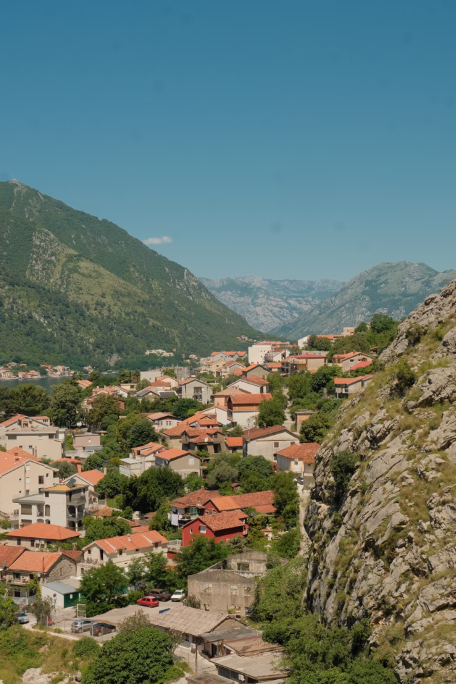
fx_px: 968
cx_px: 251
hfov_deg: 26.5
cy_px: 344
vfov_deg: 38.9
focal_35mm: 51
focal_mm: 30.2
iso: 500
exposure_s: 1/500
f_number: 13
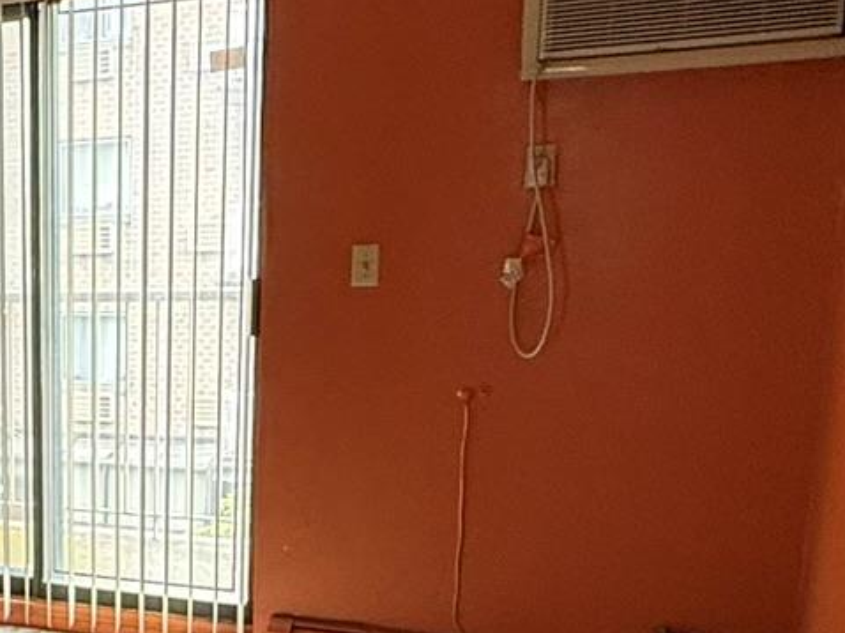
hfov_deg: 27.0
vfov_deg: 24.0
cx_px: -256
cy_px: 523
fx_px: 1464
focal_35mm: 60
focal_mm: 2.22
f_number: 2.2
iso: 160
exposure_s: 1/99
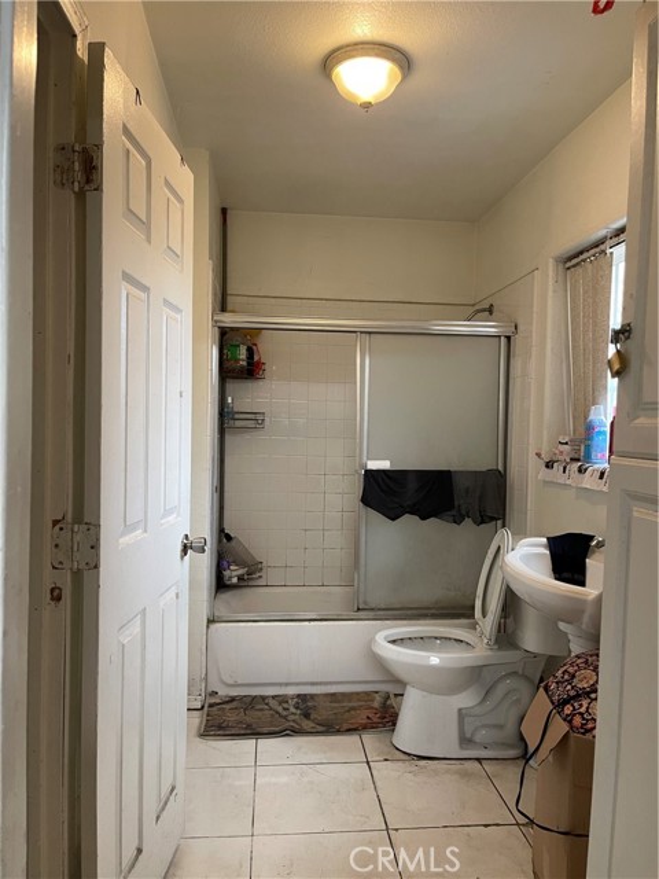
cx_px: 330
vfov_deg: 69.4
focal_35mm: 25
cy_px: 440
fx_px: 635
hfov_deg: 54.9
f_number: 1.6
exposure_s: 1/60
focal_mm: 5.1
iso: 320
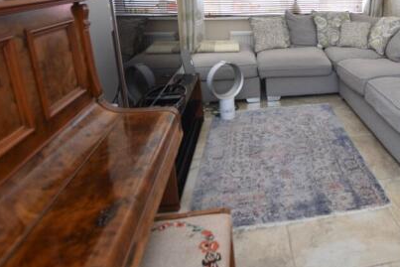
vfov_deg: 46.3
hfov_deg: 62.1
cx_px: 320
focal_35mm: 27
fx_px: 298
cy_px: 62
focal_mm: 11
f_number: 3.5
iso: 100
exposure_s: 1/15
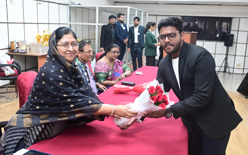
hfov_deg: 51.5
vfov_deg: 33.6
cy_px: 81
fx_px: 257
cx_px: 124
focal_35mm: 38
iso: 5000
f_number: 4.5
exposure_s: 1/125
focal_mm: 37
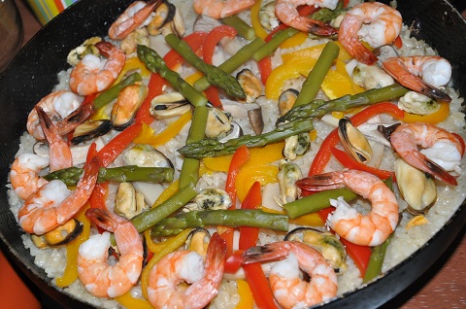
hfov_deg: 28.1
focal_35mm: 72
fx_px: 930
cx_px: 233
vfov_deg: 18.8
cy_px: 154
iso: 800
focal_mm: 48
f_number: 8
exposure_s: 1/125
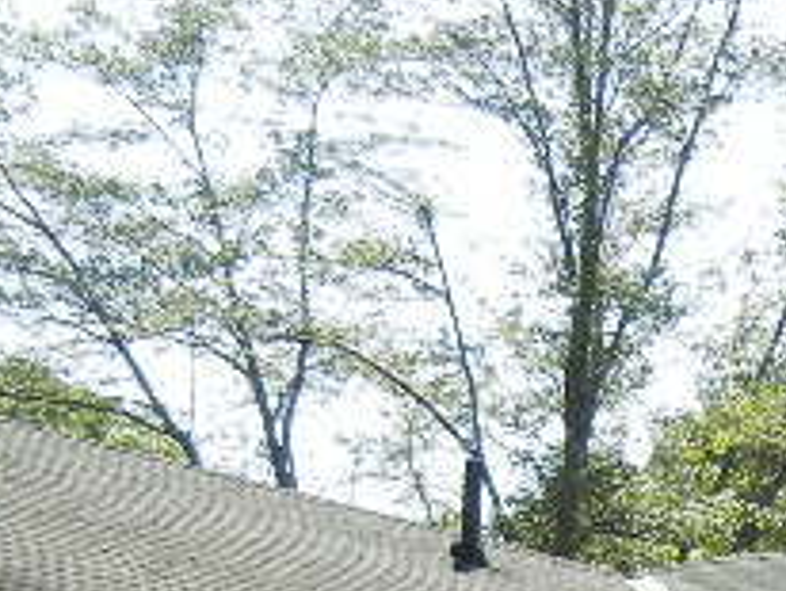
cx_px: 805
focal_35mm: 149
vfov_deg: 9.5
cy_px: 1049
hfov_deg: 13.0
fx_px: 3387
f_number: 3.5
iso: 160
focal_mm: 5.4
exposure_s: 1/781
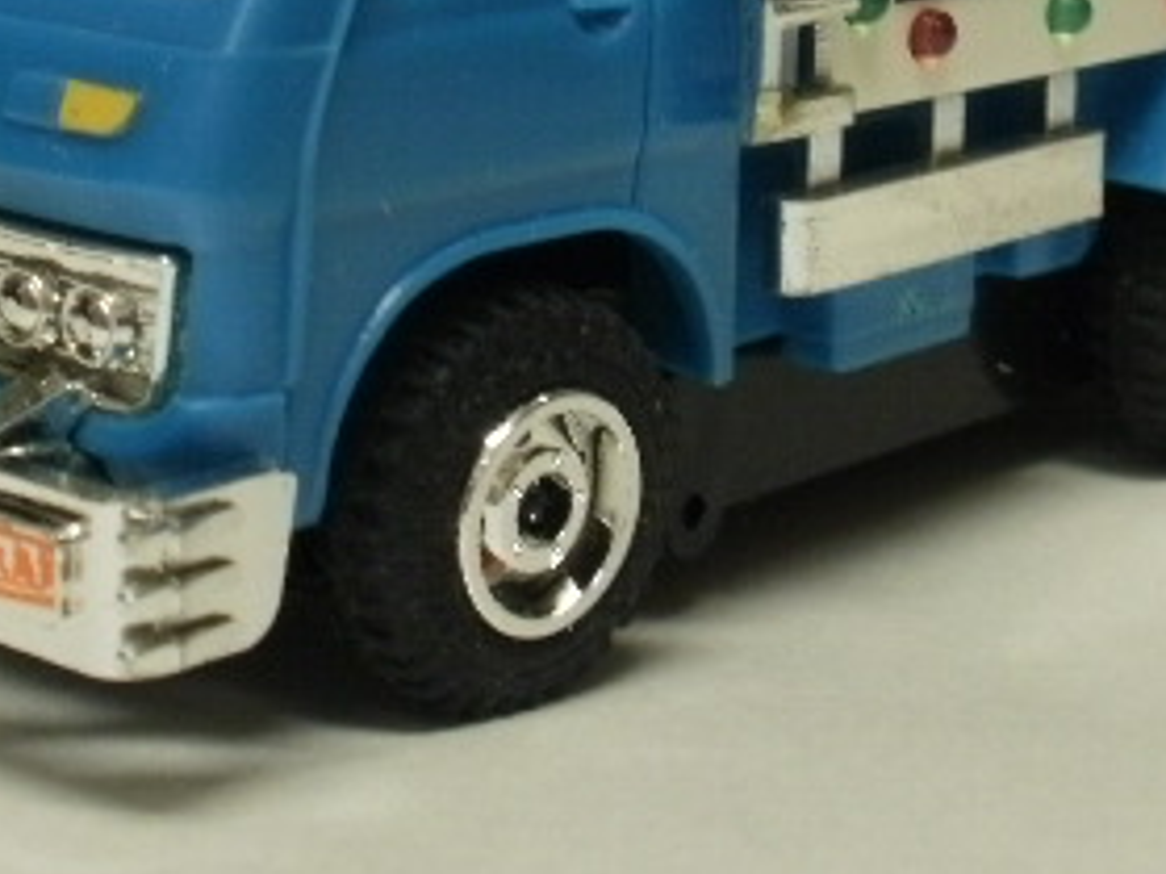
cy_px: -54
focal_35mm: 101
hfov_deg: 19.5
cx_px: 581
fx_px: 3401
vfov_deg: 14.3
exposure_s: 1/10
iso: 125
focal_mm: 7.7
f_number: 4
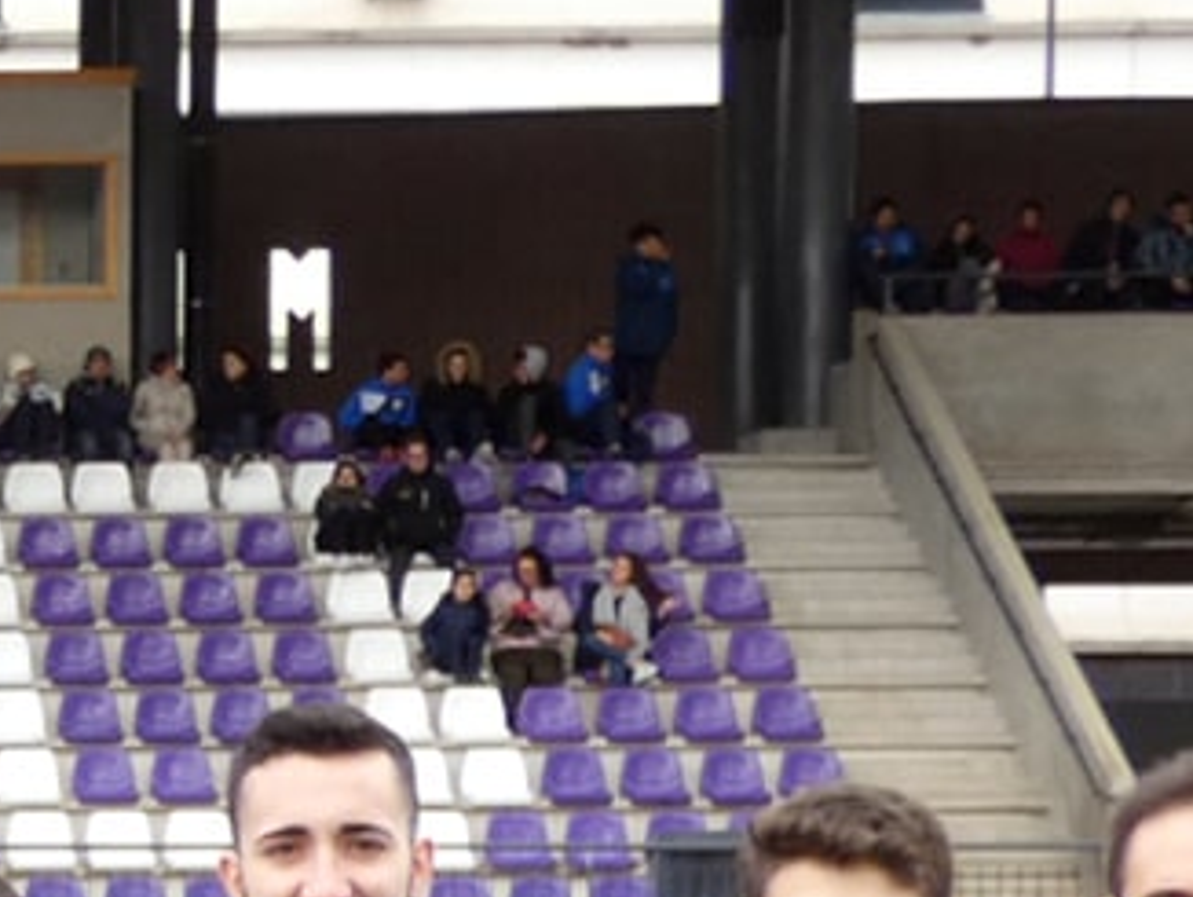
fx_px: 6587
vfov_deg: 7.7
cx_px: -1339
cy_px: 1221
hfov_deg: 9.5
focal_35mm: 191
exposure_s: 1/100
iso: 80
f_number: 3.5
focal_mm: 6.5
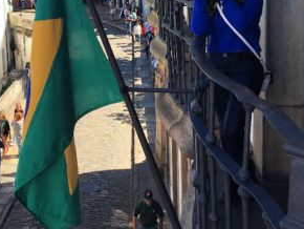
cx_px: 92
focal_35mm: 62
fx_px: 545
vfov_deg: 23.0
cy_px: 19
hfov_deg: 30.8
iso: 25
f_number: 2.2
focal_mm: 4.15
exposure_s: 1/680
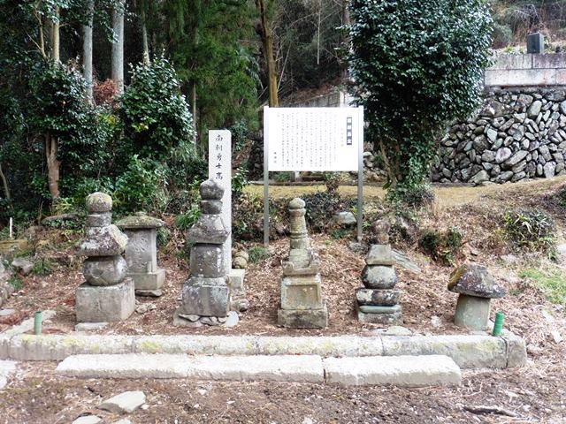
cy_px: 212
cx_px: 283
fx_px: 491
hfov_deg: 60.0
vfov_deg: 46.8
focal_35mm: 30
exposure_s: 1/60
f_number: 3.6
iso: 100
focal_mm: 5.4
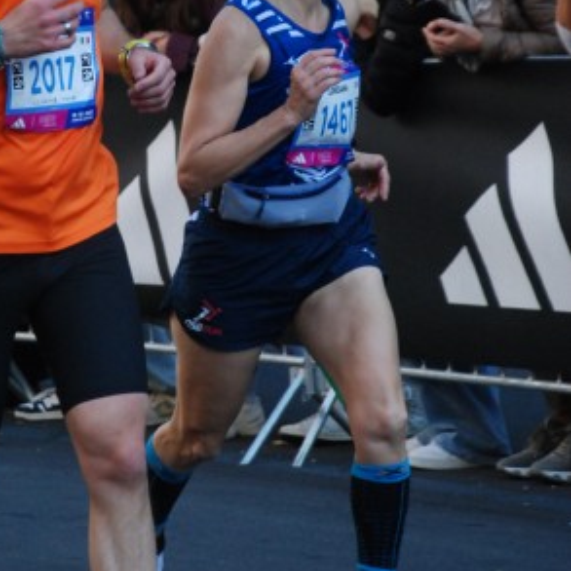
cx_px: 180
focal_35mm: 275
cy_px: 113
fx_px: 5130
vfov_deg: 6.4
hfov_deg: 6.4
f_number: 5.6
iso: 1000
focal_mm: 105
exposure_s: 1/500
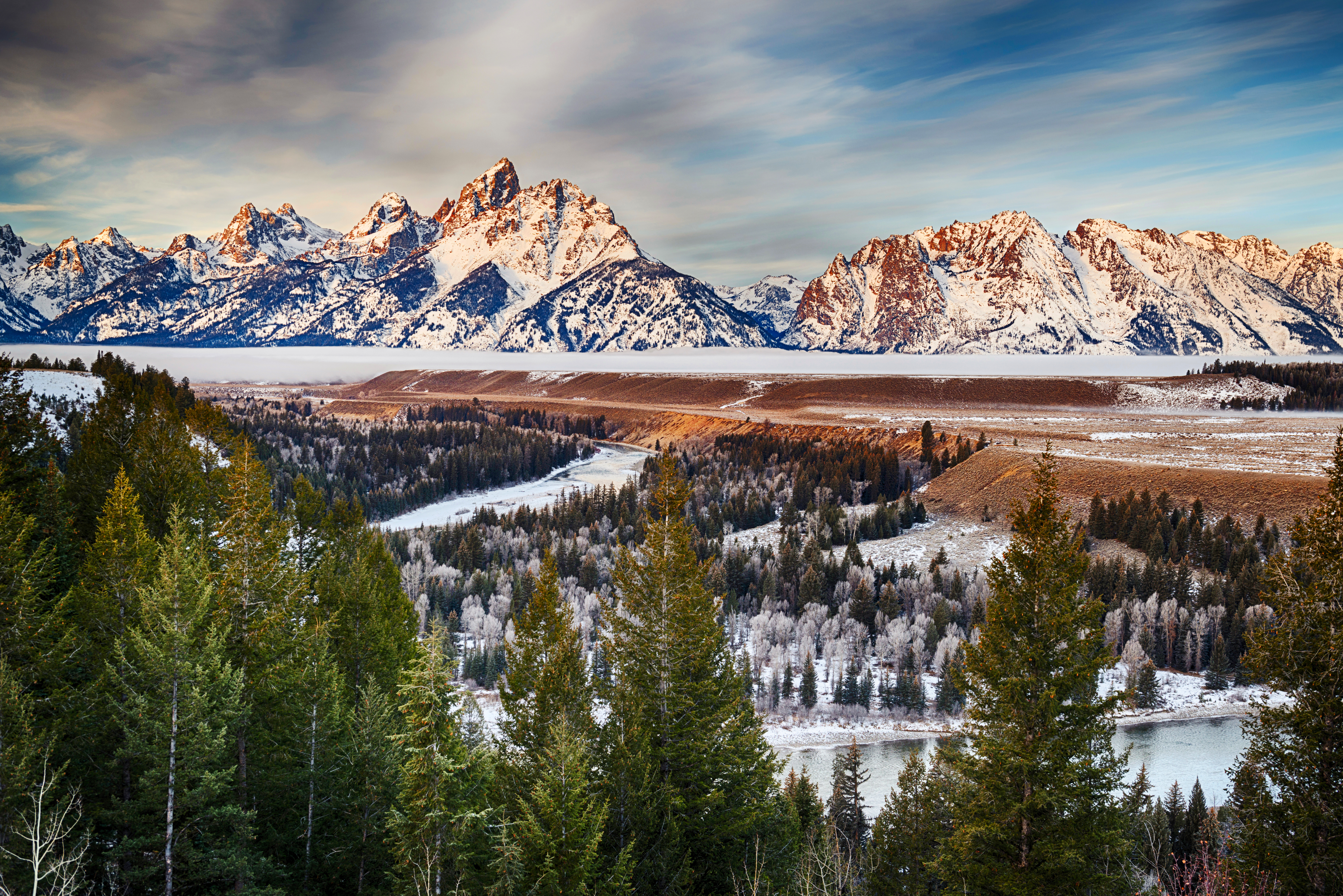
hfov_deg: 50.7
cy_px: 448
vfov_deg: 35.1
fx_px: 1418
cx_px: 672
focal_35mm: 38
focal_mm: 38
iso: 100
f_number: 11
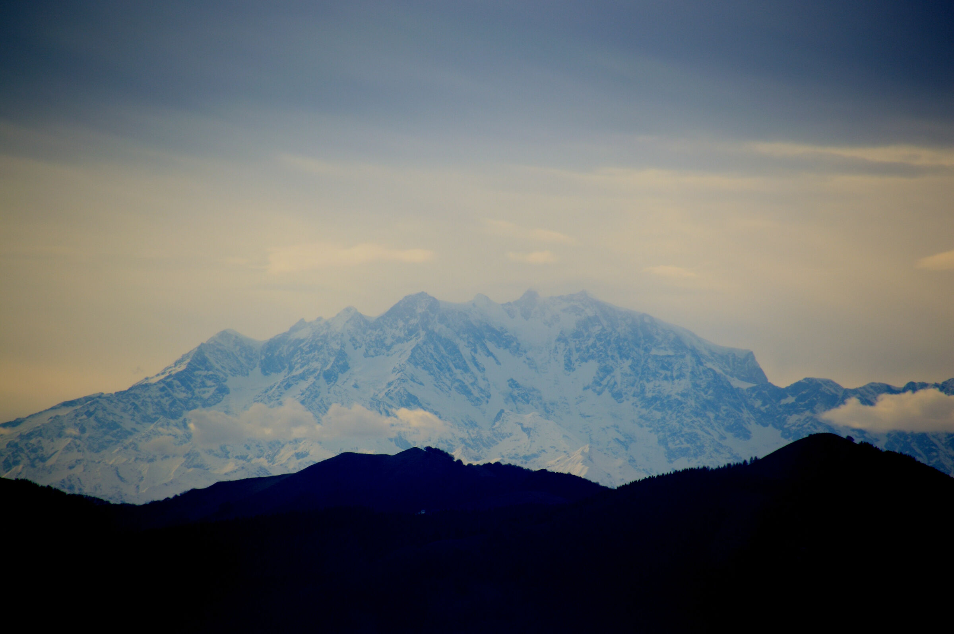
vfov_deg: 3.4
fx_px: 10723
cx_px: 477
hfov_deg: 5.1
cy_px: 317
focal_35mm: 405
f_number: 6.3
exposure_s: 1/400
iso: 100
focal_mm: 270
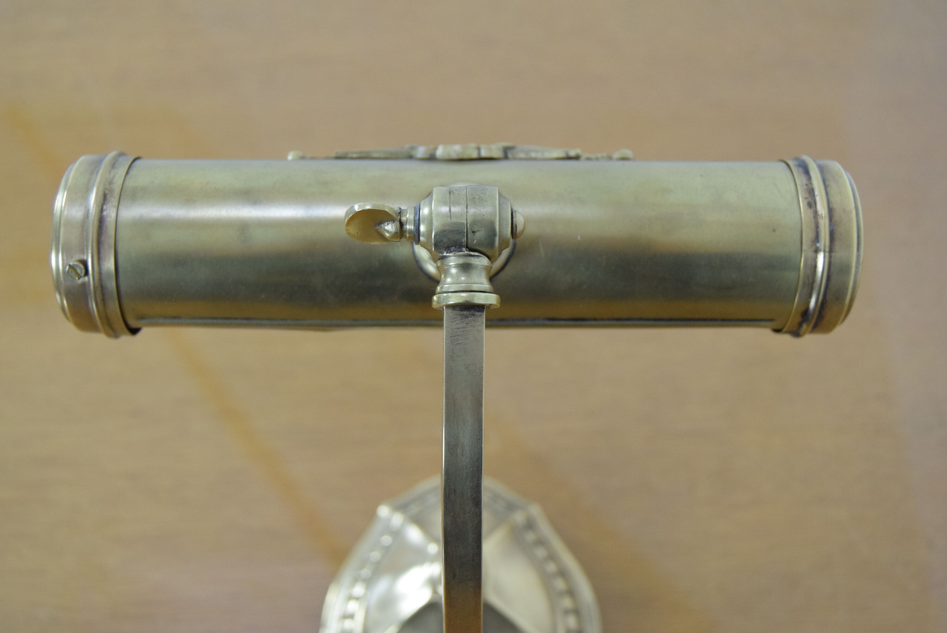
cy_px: 316
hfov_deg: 38.9
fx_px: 1343
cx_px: 474
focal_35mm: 51
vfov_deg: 26.5
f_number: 5.6
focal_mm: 34
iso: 1600
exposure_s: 1/125
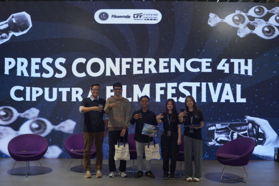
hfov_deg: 46.4
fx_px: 325
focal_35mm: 42
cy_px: 93
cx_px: 140
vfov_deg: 31.9
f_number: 2.8
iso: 200
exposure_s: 1/100
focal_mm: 28
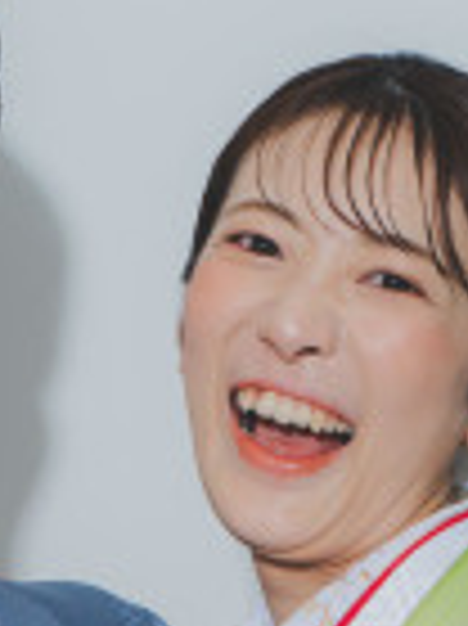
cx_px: 166
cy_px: 745
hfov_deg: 7.6
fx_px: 3502
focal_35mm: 194
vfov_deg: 10.1
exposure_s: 1/125
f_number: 8
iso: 200
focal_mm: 35
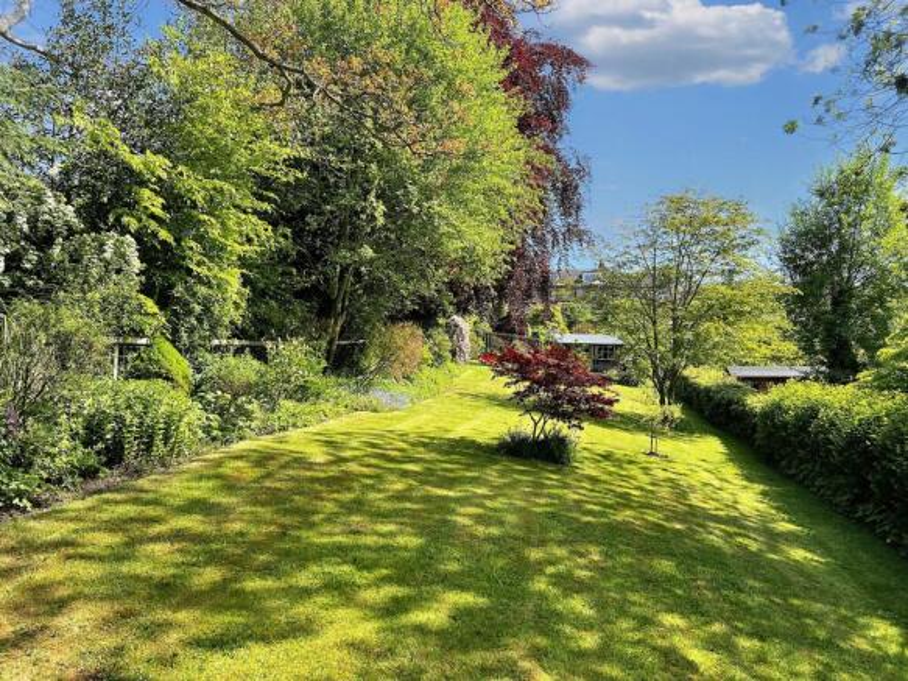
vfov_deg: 53.0
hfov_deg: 67.3
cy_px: 340
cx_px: 454
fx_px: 682
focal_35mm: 26
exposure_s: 1/1669
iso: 50
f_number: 1.5
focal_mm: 5.7
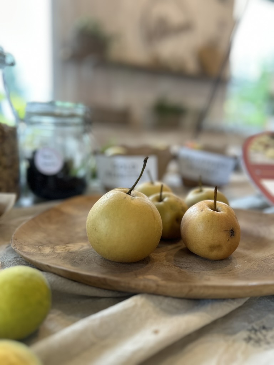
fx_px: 253
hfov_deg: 56.8
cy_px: 182
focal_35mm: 24
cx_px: 137
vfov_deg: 71.6
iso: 200
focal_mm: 6.86
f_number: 1.78
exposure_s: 1/50
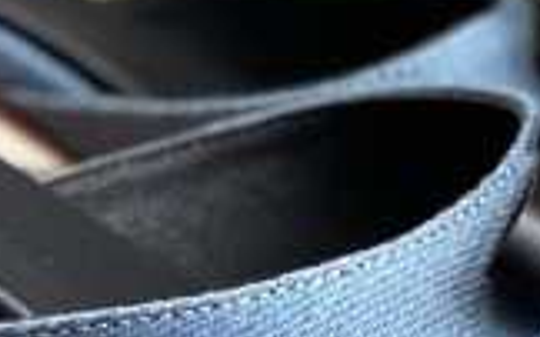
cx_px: 120
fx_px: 4015
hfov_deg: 7.7
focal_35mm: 273
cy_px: 217
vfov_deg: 4.8
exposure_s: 1/122
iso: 80
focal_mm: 6
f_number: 2
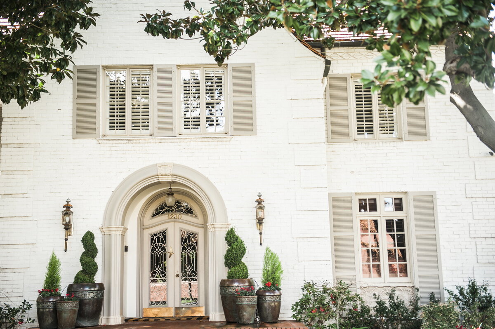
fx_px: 714
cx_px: 248
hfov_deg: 38.2
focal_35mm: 52
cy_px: 164
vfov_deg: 25.9
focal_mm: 52
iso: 400
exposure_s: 1/250
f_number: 3.2
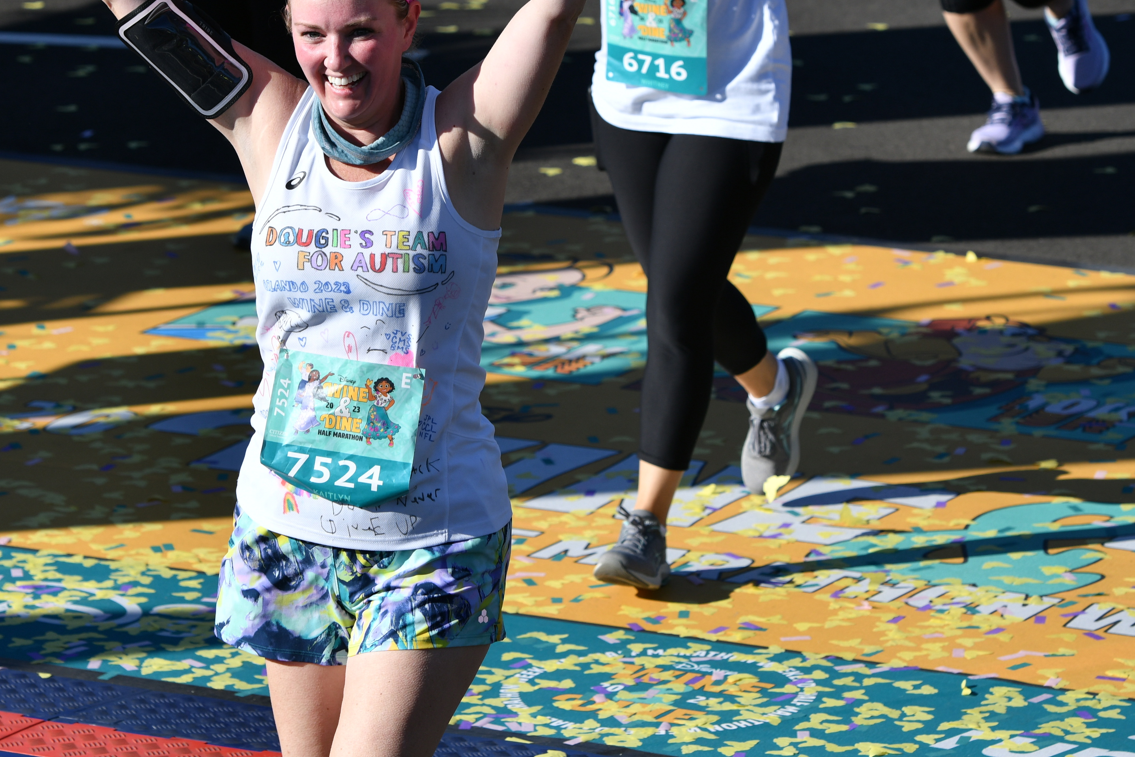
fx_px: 6904
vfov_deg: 6.3
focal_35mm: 219
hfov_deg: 9.4
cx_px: 469
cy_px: 185
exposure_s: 1/800
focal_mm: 105
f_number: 5.6
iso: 100
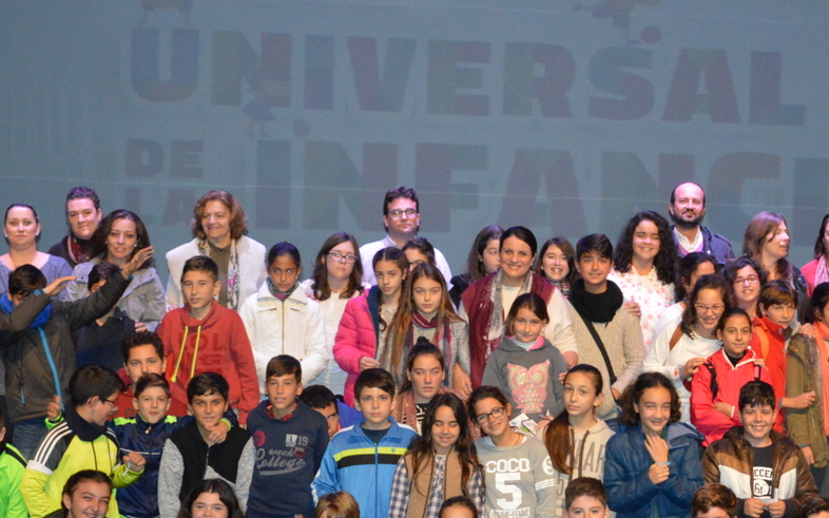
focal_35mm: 98
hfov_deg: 21.2
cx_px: 535
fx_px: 2214
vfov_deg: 13.3
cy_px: 251
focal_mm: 42
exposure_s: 1/60
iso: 3200
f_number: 4.8
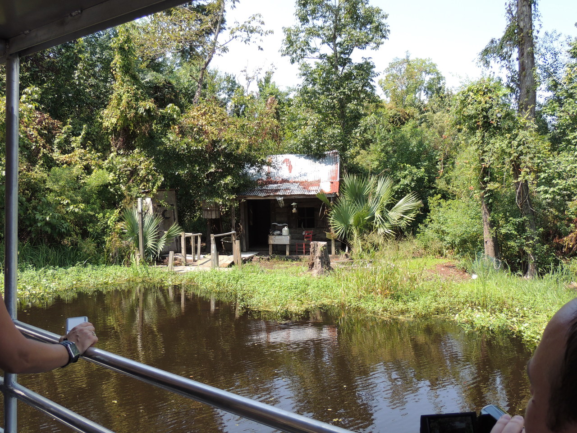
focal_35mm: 33
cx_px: 288
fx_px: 550
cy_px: 216
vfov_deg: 42.9
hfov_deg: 55.4
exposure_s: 1/400
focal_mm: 5.8
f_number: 3.2
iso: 100
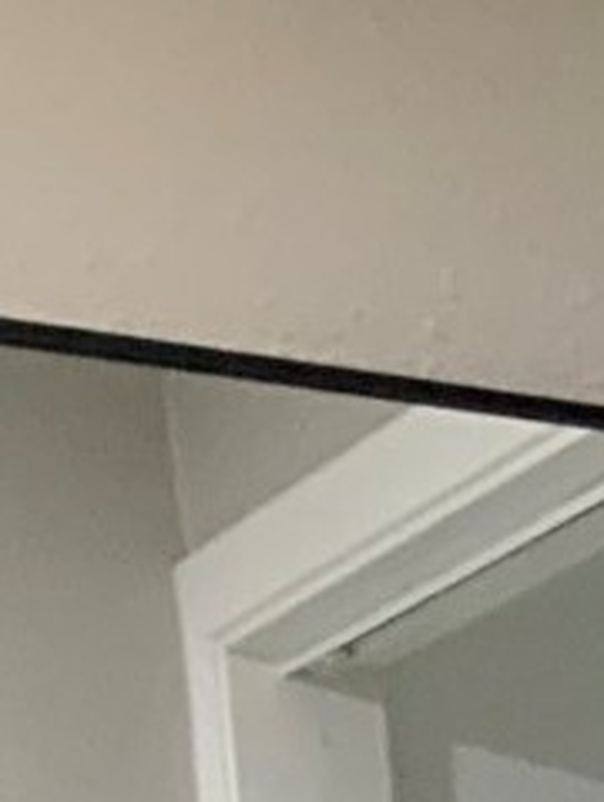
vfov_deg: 8.7
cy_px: 2443
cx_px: 1611
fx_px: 4316
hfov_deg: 7.3
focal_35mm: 186
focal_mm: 3
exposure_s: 1/60
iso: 125
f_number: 1.8
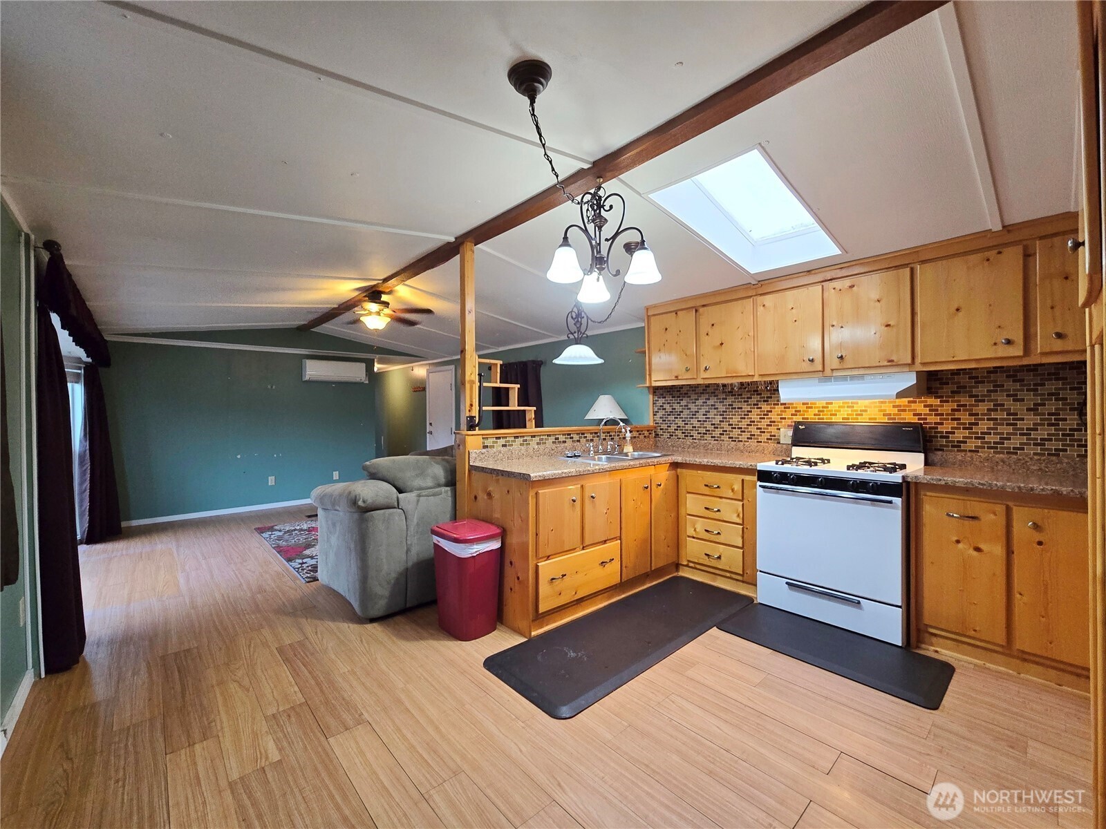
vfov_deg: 89.9
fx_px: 415
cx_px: 553
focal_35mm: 13
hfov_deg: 106.2
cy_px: 414
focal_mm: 2.2
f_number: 2.2
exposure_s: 1/60
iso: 250
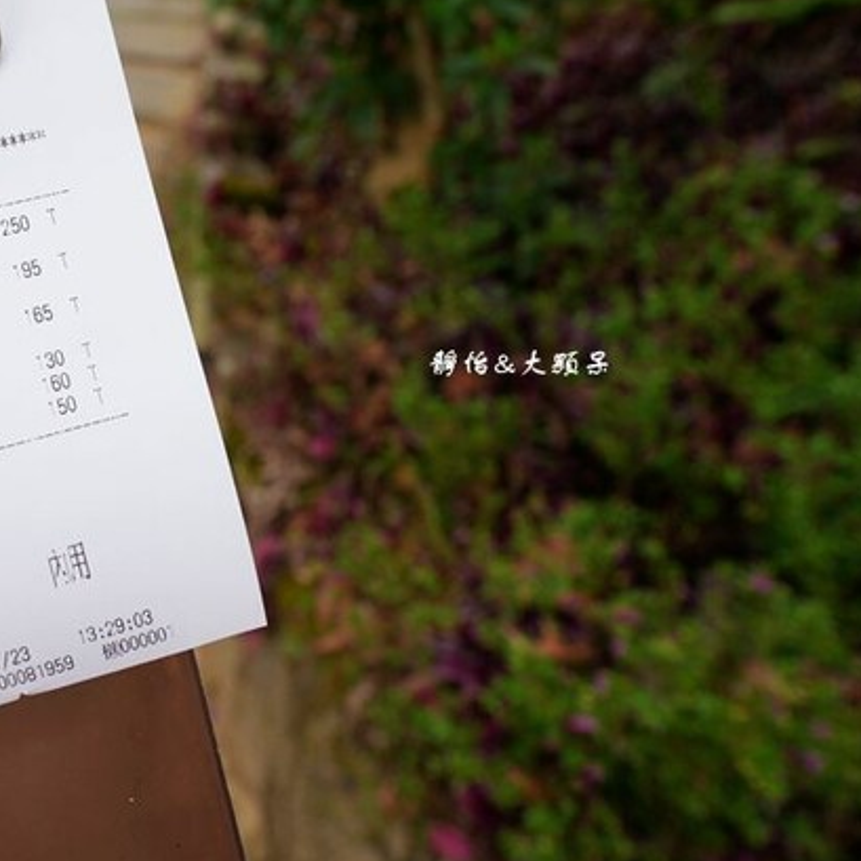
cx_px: 185
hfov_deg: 51.1
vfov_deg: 53.4
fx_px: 844
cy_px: 318
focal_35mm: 30
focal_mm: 17
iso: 100
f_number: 5
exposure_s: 1/100
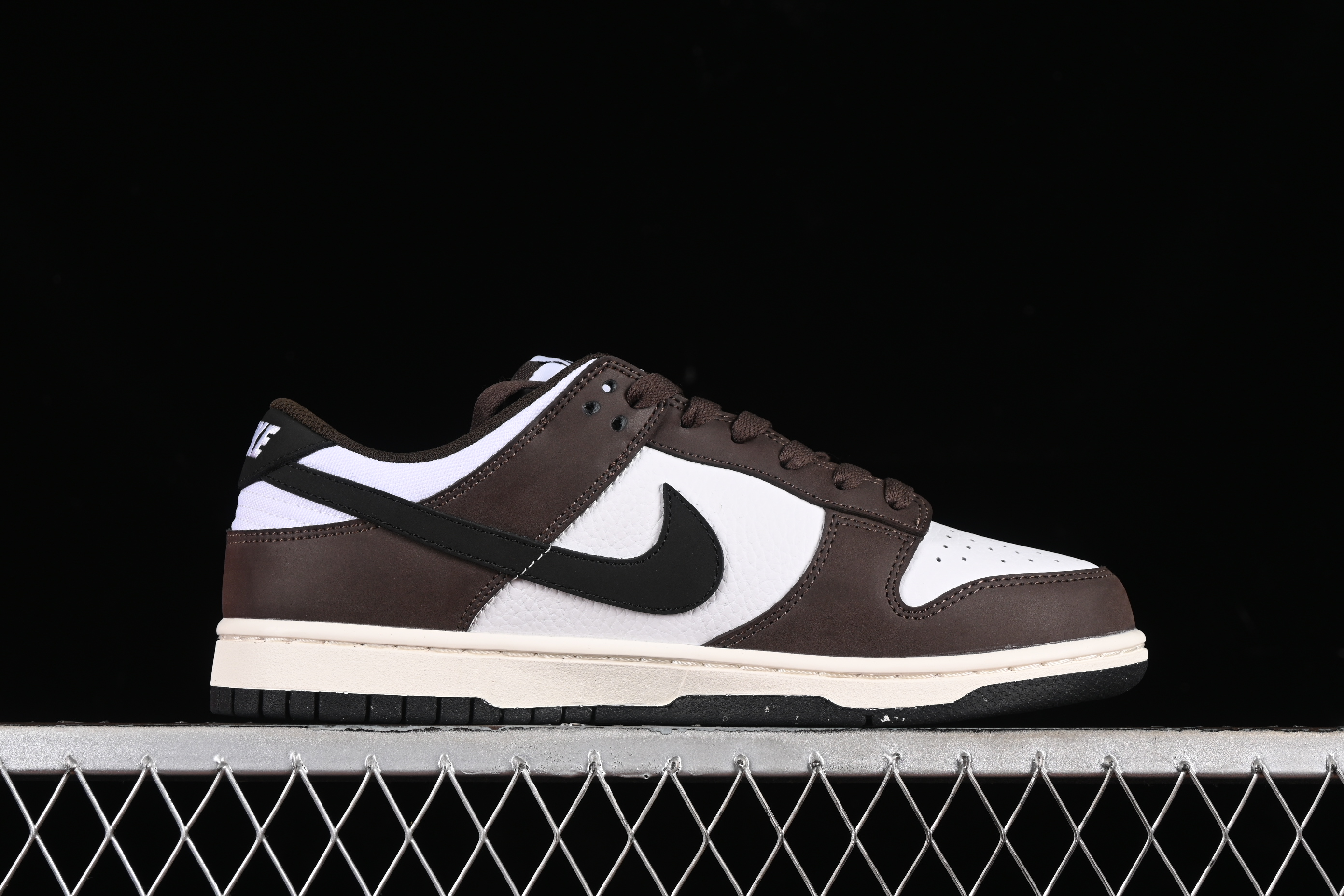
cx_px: 672
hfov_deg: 27.0
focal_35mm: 75
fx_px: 2800
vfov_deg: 18.2
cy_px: 448
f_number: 7.1
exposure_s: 1/80
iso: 160
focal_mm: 50
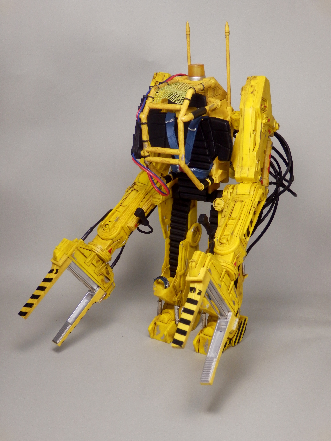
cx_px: 166
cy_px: 220
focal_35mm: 54
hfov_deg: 27.0
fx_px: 688
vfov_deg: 35.5
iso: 200
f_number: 4.1
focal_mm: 9.8
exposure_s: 1/30
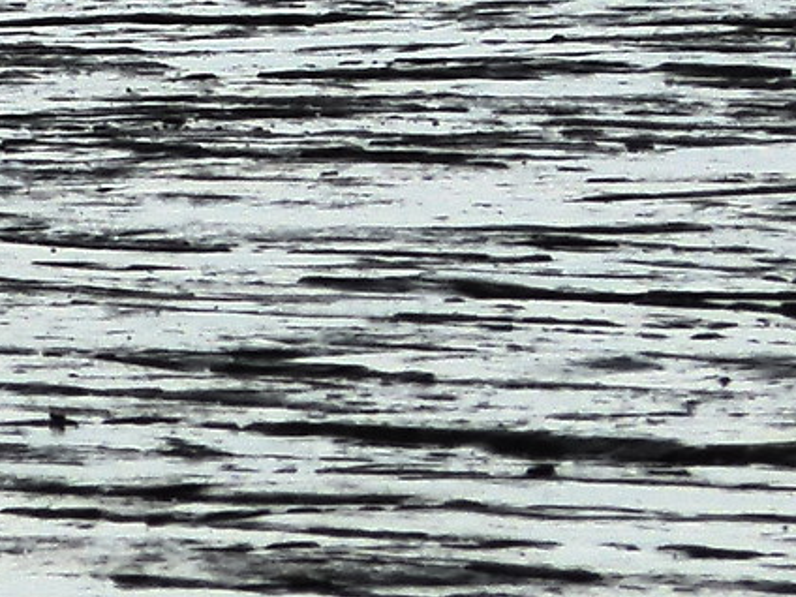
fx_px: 78046
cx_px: -1215
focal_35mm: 3394
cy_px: 169
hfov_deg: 0.6
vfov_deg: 0.4
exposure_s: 1/200
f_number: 6.3
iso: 160
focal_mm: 108
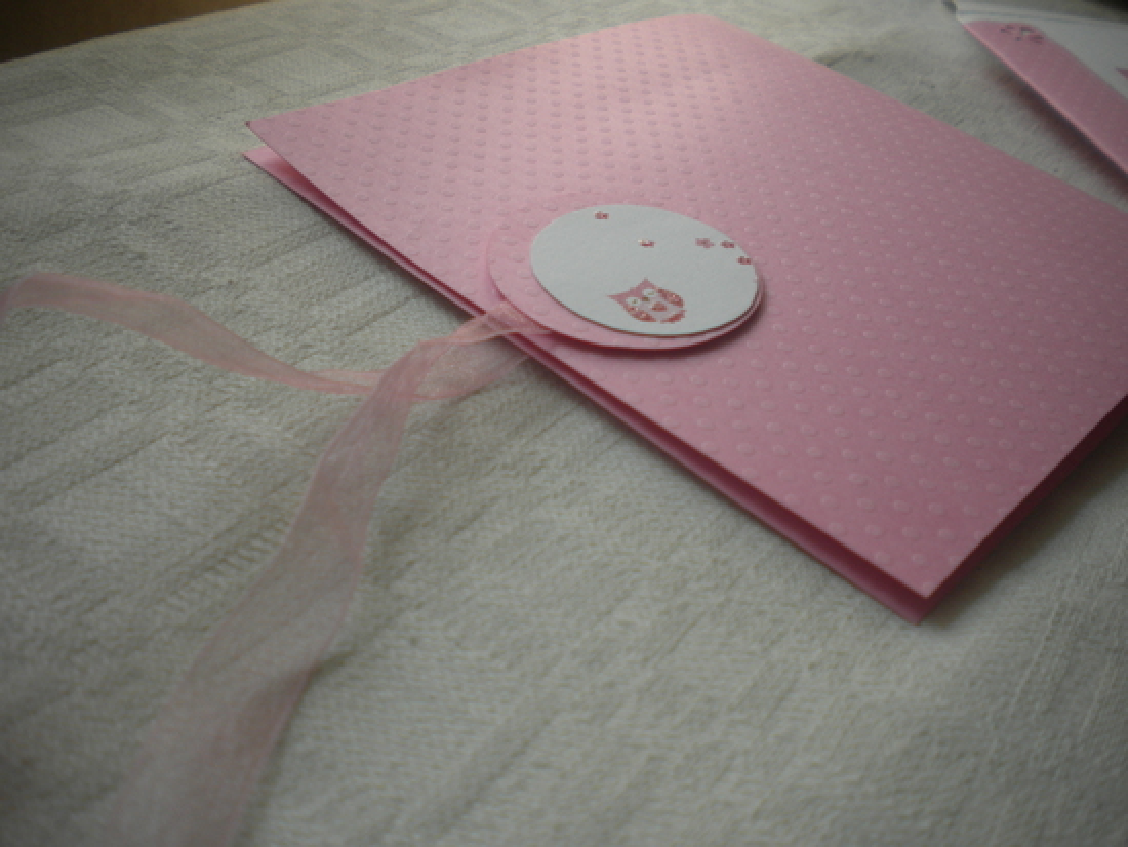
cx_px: 564
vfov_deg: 40.7
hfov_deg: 52.6
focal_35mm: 35
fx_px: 1141
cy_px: 424
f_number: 3.1
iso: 80
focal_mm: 6.3
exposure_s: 1/93.2
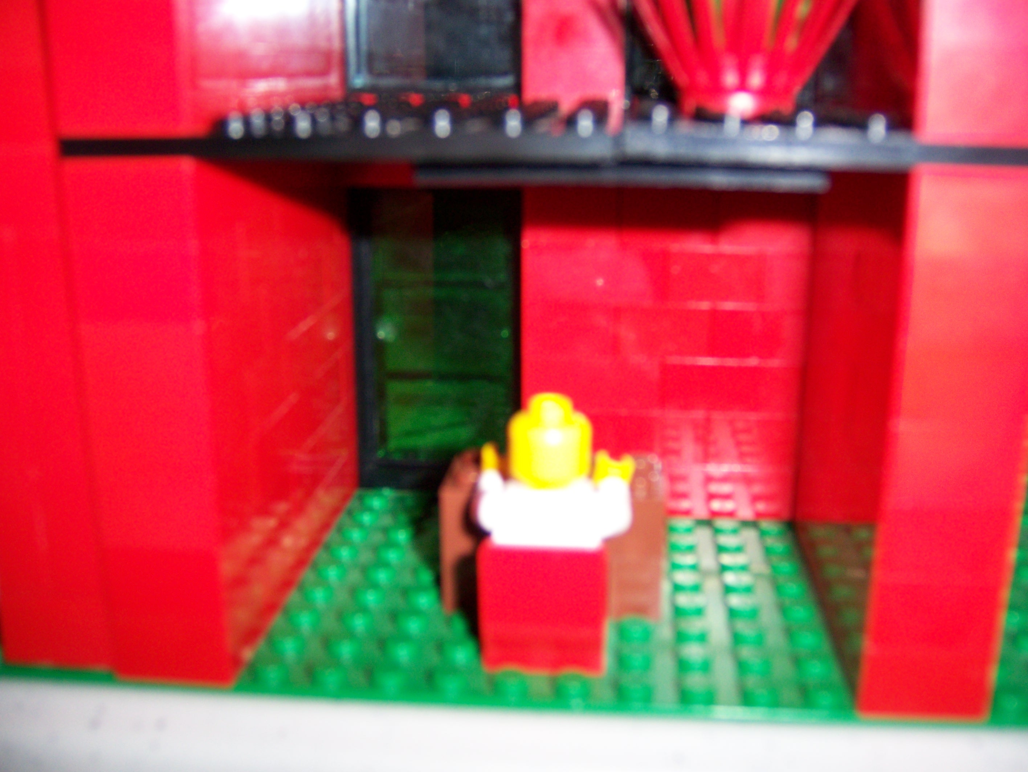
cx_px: 514
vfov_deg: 39.7
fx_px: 1070
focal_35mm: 36
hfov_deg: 51.3
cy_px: 386
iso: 125
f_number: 2.8
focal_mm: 6
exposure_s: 1/60
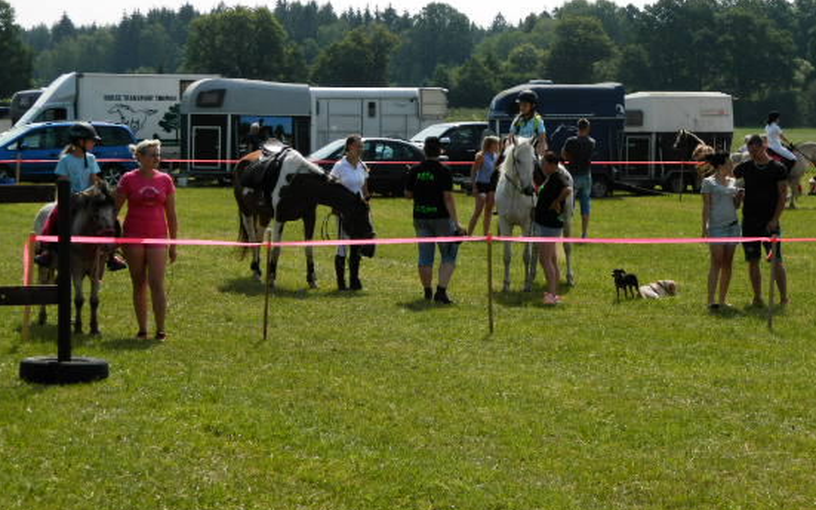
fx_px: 2245
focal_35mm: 101
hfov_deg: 20.6
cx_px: 461
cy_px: 233
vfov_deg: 12.9
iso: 80
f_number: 11.9
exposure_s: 1/80
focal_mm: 14.6
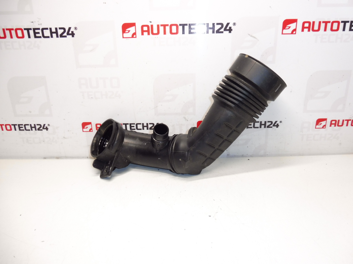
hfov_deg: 71.6
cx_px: 176
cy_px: 132
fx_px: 245
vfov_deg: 56.8
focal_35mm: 24
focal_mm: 4.3
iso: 200
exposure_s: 1/80
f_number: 3.5
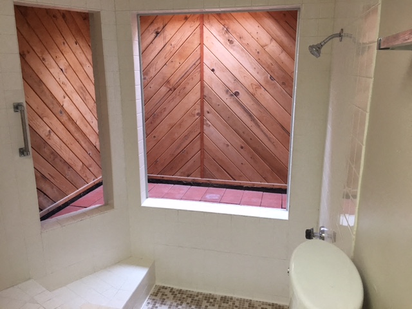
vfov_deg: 48.2
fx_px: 345
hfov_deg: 61.7
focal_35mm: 29
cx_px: 206
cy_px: 154
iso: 64
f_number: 2.2
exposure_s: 1/30
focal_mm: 4.15
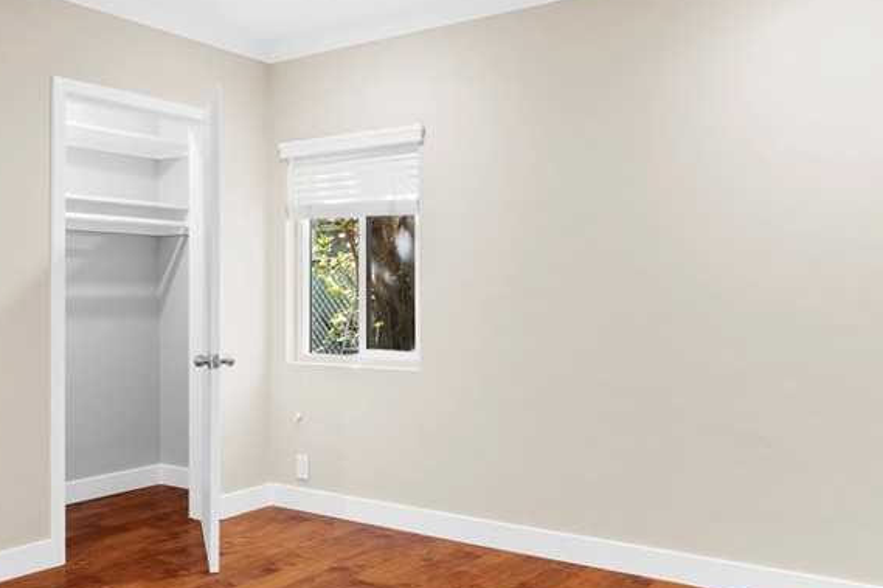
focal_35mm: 36
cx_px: 399
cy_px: 296
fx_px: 883
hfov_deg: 53.1
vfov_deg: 36.9
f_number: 9.5
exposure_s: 1/10
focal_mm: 20
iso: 320
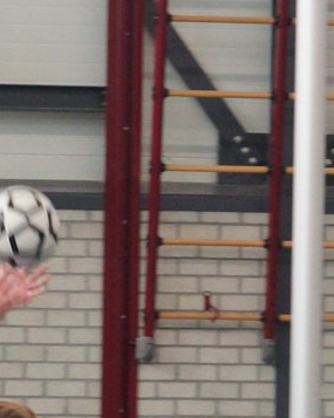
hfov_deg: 7.6
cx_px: 9
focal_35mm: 202
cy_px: 491
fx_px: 2499
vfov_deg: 9.5
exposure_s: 1/200
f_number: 4
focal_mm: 50
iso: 1250
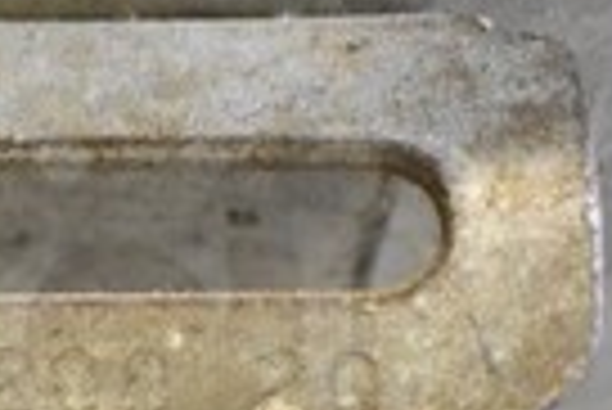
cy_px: 342
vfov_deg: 11.3
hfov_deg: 16.7
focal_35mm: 121
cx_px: 63
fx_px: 2059
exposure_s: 1/60
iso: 1800
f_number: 4
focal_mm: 18
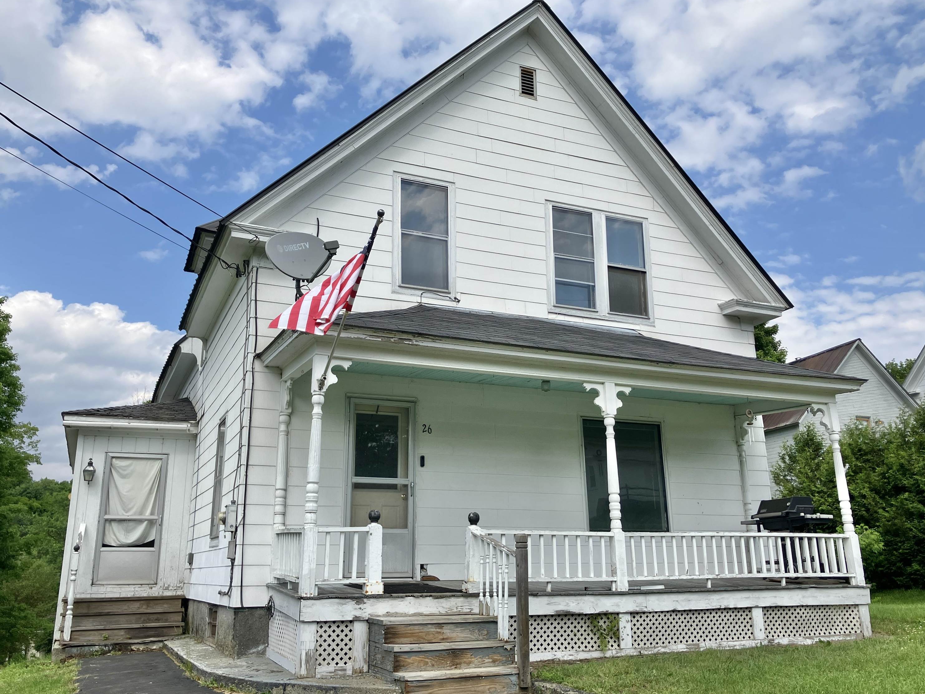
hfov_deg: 61.7
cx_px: 449
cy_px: 356
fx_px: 775
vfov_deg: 48.2
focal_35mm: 29
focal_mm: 3.99
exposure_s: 1/2315
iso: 32
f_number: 1.8
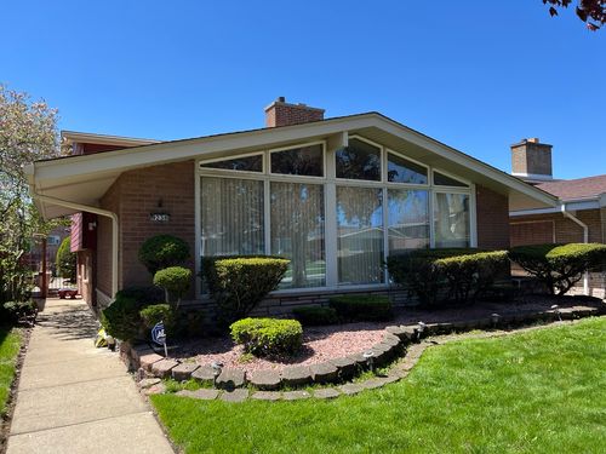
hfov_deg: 67.3
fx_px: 455
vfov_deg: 53.1
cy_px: 227
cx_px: 303
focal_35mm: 26
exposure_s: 1/2165
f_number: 1.5
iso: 50
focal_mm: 5.7
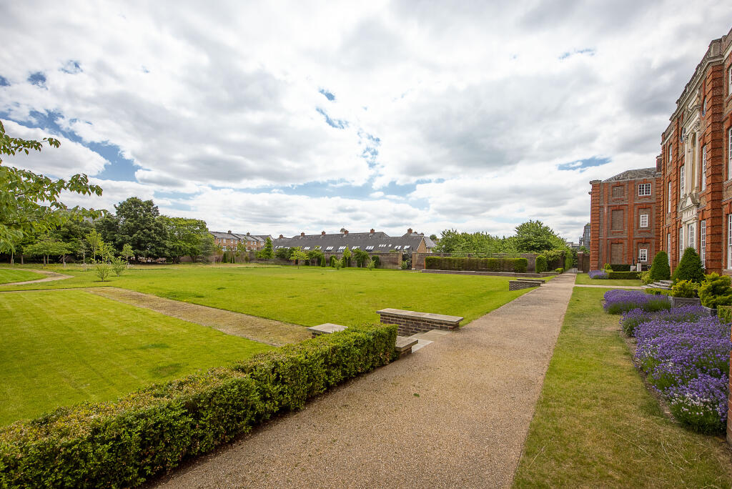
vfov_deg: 81.3
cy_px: 244
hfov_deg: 104.2
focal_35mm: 14
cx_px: 366
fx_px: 285
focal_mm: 14
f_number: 7.1
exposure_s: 1/2500
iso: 320
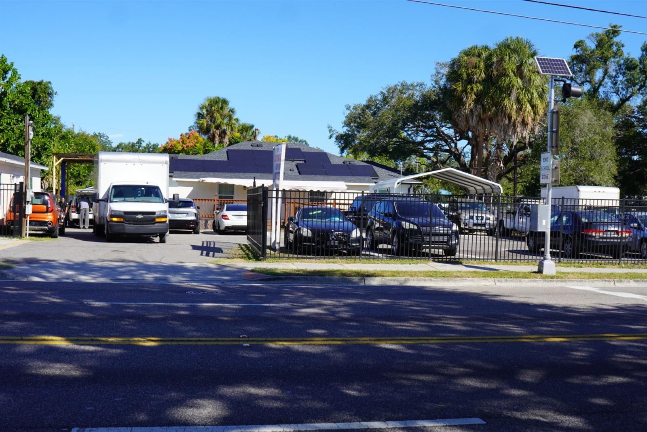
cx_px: 324
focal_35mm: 42
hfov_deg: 46.4
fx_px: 755
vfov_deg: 31.9
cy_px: 216
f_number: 5
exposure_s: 1/500
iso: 100
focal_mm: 28
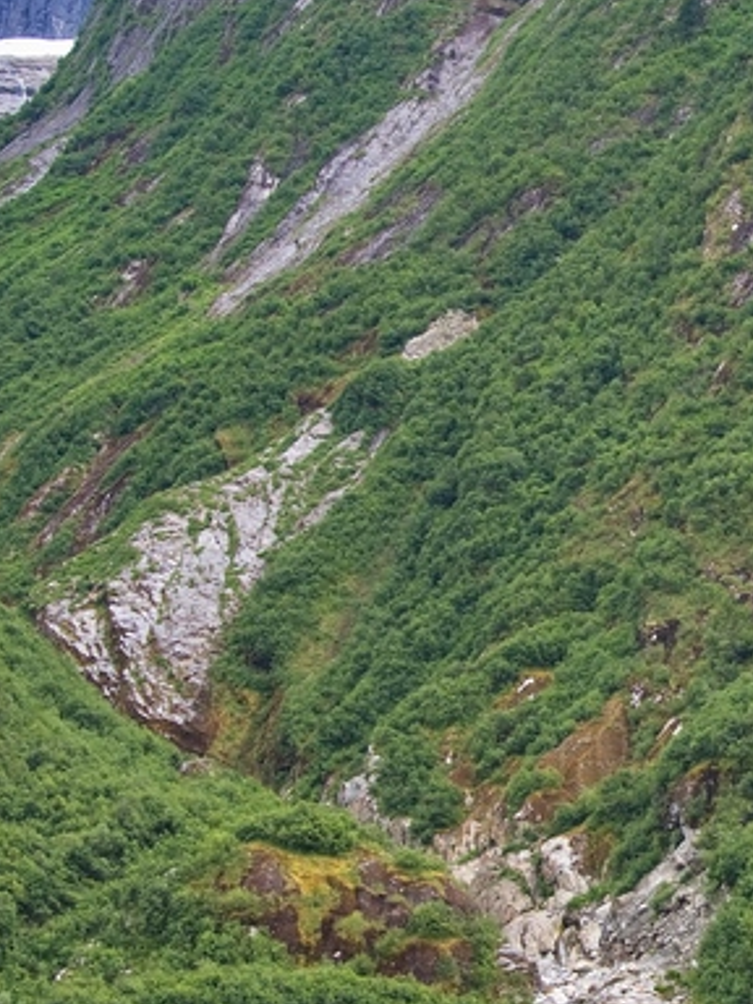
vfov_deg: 18.0
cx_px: 792
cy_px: 651
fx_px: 3161
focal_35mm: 109
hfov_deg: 13.4
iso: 100
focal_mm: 34
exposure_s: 1/100
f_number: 5
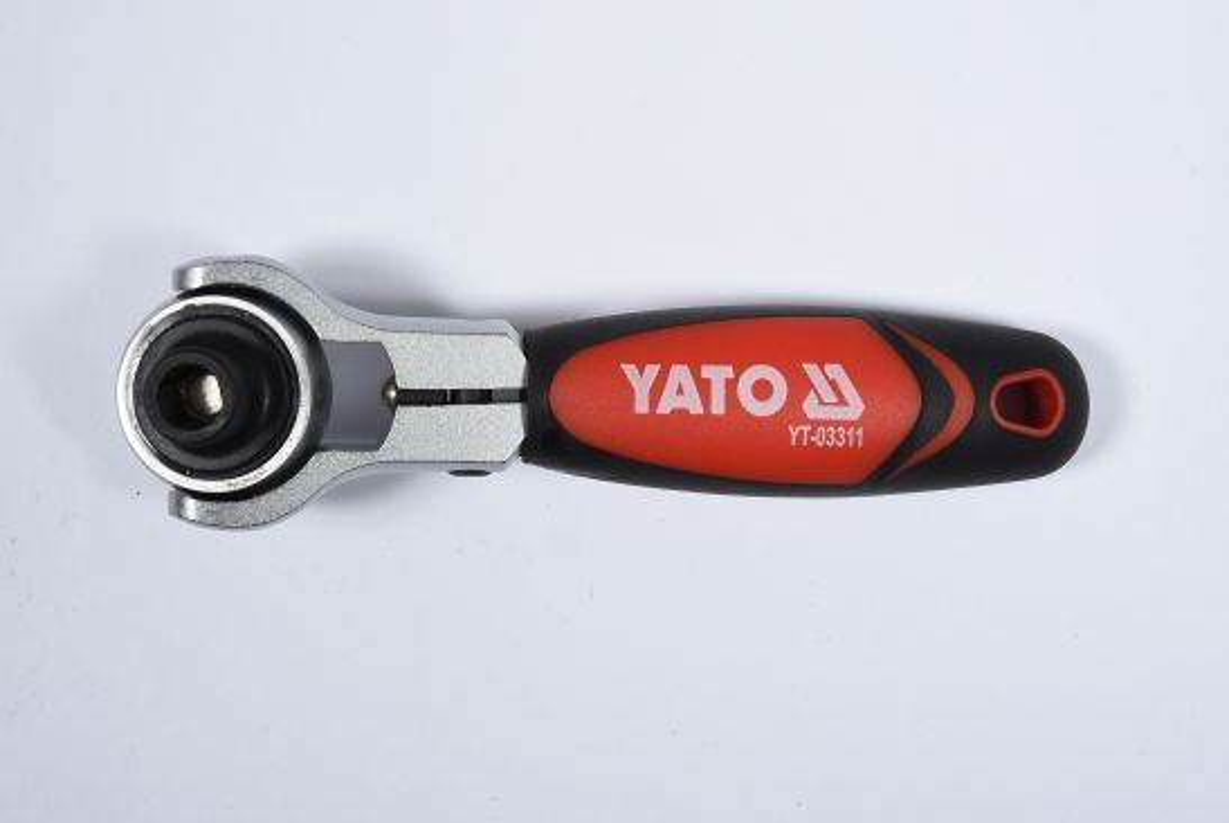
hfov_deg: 19.4
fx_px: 3588
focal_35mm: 105
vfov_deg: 13.1
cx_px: 614
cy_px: 412
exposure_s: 1/125
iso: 250
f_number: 13
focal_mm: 70
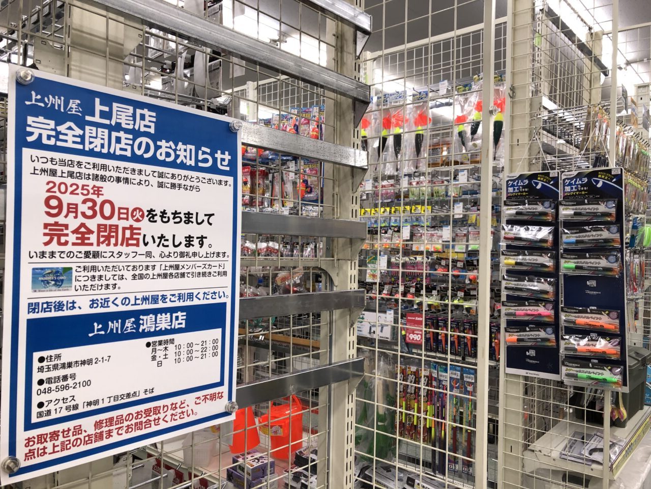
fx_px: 527
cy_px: 244
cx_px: 326
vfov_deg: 49.7
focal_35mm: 28
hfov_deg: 63.4
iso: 40
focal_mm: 3.99
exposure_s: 1/100
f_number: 1.8
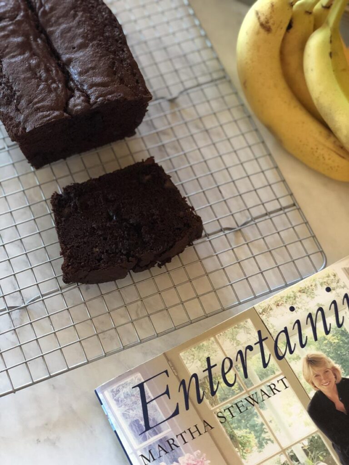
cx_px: 174
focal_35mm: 52
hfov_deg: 28.0
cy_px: 232
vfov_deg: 36.8
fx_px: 699
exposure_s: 1/9
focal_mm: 6
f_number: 2.4
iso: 160
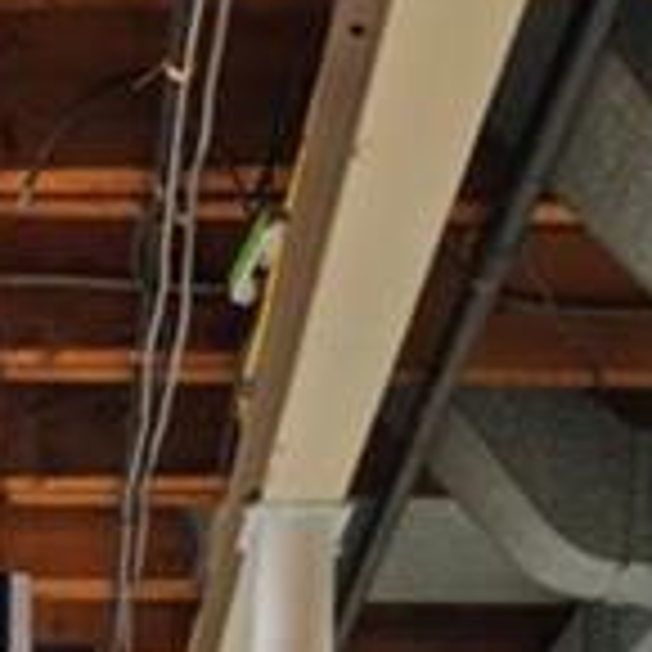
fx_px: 2046
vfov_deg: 14.6
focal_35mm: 96
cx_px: 54
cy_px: 1344
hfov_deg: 17.8
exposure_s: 1
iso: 400
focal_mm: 16
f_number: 8
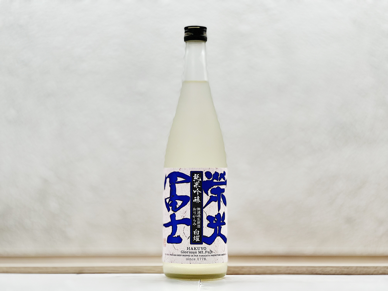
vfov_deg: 19.1
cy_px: 146
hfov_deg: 25.3
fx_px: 863
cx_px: 194
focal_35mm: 77
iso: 125
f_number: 2.8
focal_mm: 9
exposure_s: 1/100
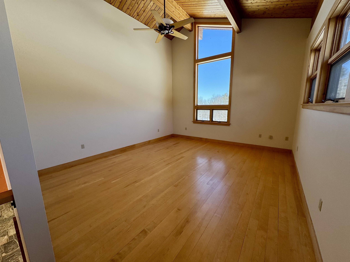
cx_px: 175
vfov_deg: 85.7
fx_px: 142
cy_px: 131
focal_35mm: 14
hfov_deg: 102.1
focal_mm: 2.22
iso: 40
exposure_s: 1/325
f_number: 2.2
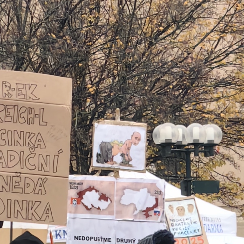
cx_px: 77
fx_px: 4498
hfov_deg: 3.1
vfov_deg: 3.1
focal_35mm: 564
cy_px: 55
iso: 250
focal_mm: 16.85
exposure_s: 1/33.3
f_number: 3.5
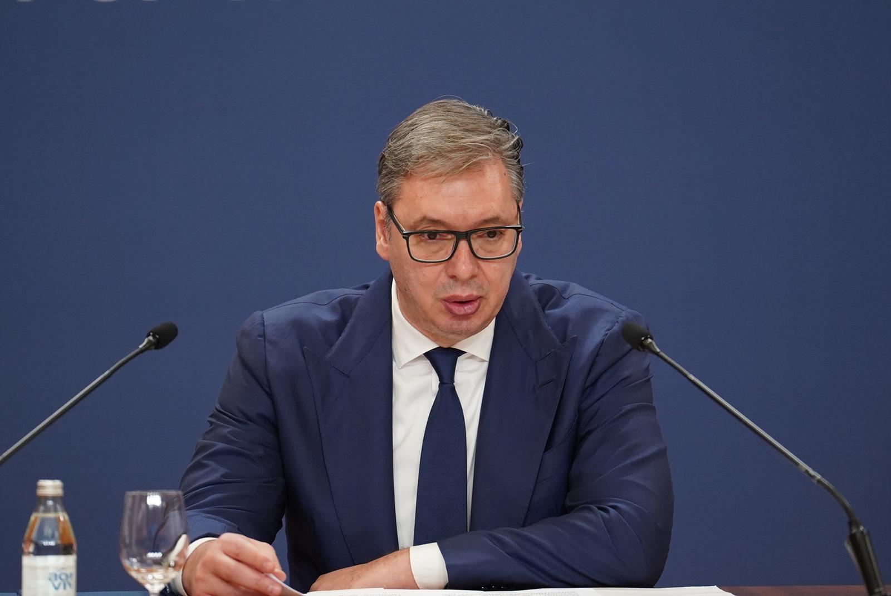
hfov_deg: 6.9
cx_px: 446
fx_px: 7429
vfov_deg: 4.6
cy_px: 298
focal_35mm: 300
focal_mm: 200
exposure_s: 1/500
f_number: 2.8
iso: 2000
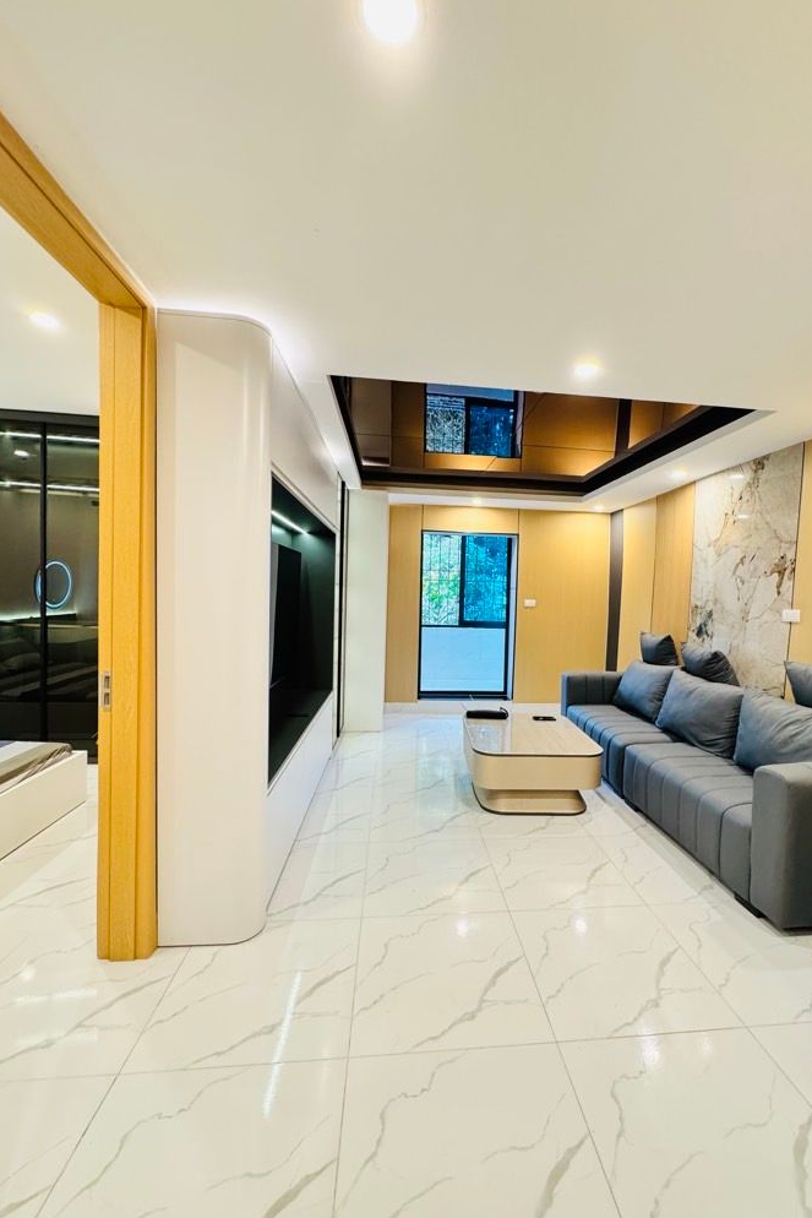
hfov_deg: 77.1
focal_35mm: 15
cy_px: 622
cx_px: 448
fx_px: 507
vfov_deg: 100.4
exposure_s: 1/50
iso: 400
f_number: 2.2
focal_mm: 2.22
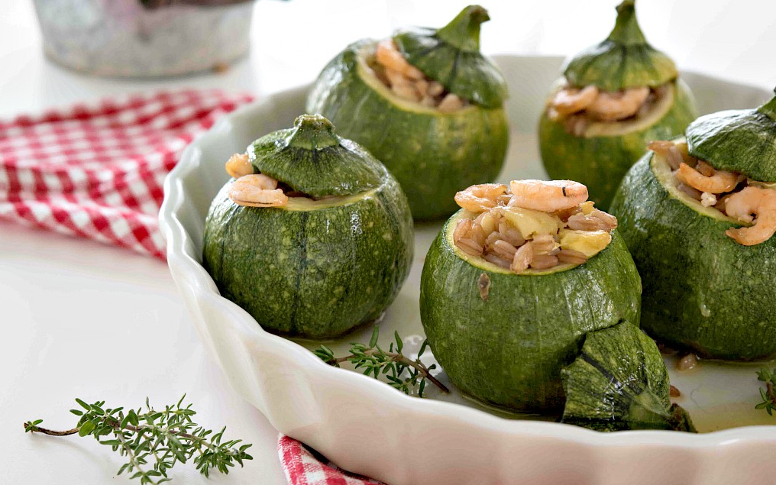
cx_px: 388
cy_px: 245
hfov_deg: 26.8
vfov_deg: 16.9
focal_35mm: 77
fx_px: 1628
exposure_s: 1/20
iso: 100
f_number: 5.6
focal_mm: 50
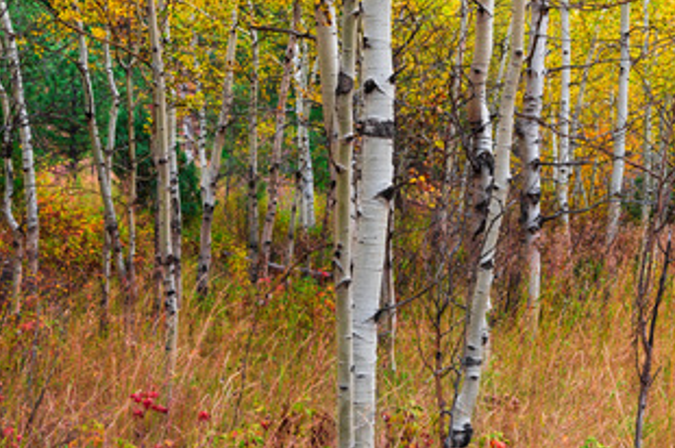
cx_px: 457
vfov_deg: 21.8
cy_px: 174
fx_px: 1161
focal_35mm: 62
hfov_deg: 32.1
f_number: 5.6
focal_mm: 32
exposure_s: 1/60
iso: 200
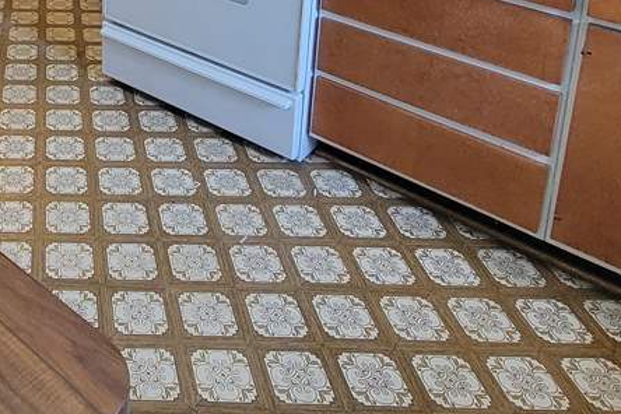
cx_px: 21
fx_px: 673
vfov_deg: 27.9
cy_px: -134
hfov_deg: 43.5
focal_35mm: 39
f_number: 2.2
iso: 400
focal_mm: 2.2
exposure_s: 1/60
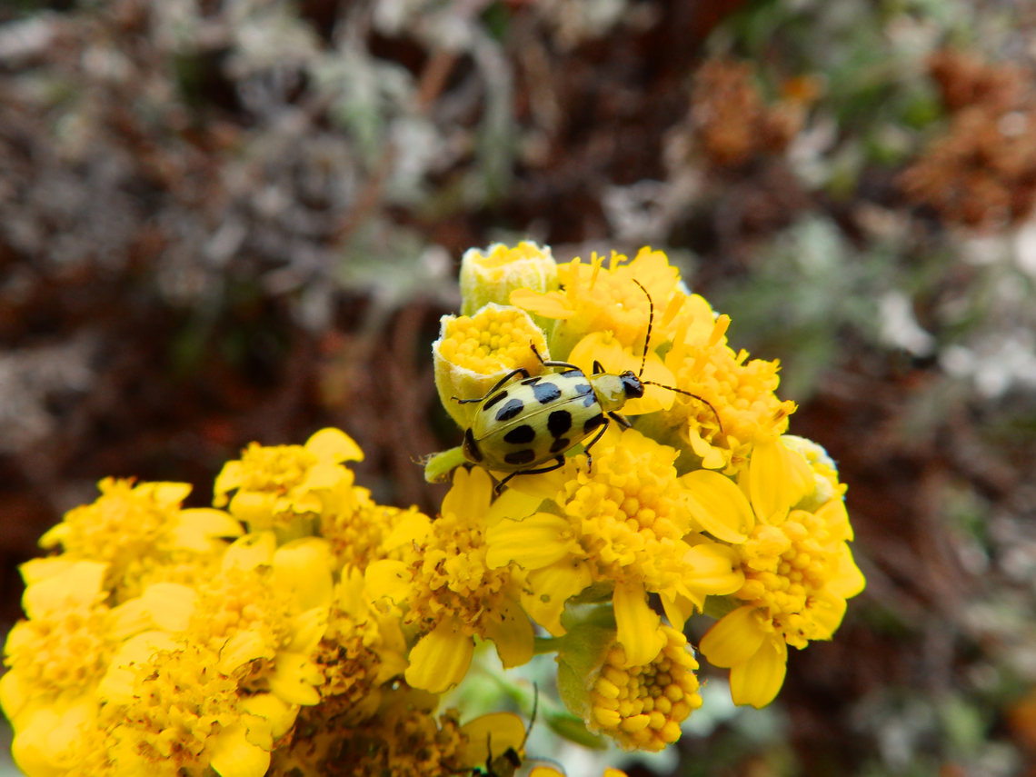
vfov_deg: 44.2
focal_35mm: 32
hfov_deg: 56.8
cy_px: 388
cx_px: 518
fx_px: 958
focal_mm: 5.7
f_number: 4
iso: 80
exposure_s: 1/125
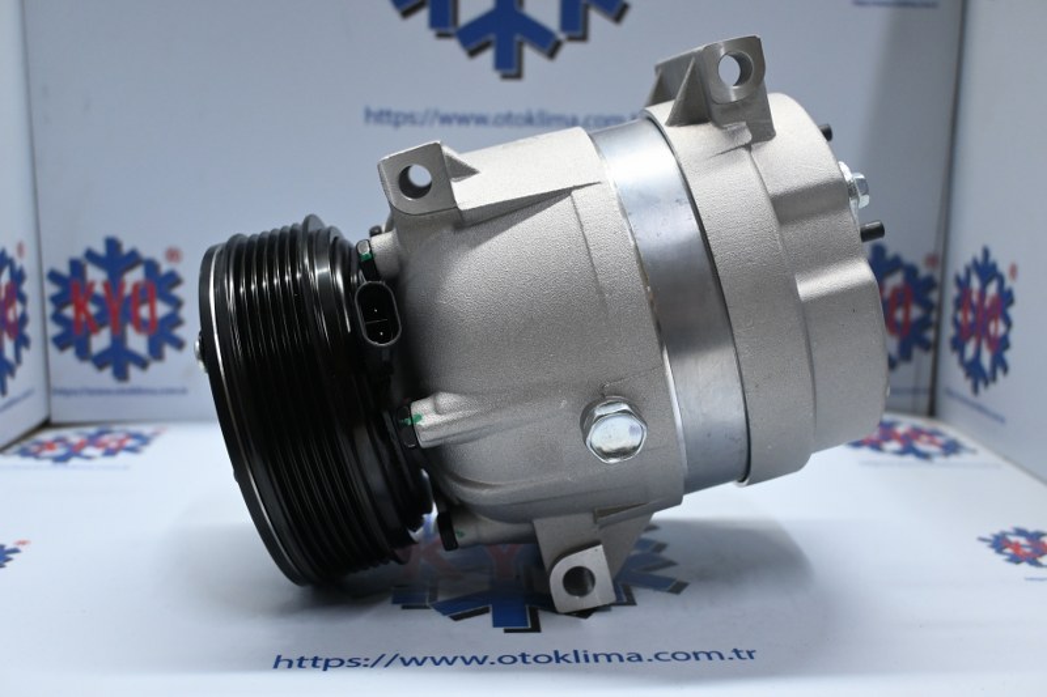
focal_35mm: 38
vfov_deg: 35.5
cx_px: 524
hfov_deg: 51.3
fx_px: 1090
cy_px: 348
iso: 1400
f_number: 4.2
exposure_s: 1/125
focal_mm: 25
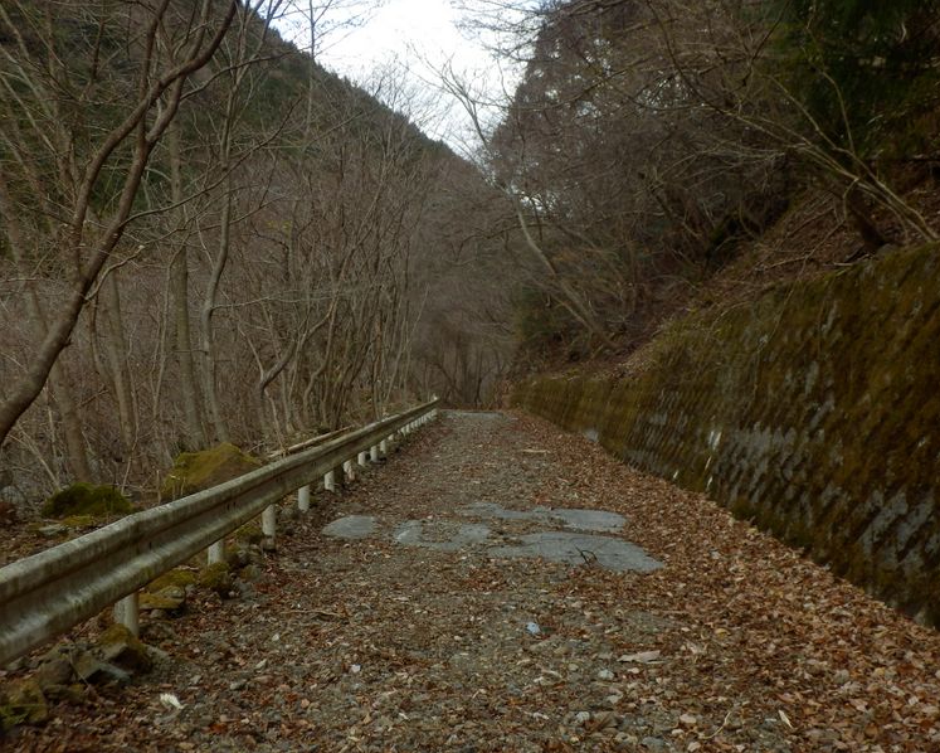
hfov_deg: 40.3
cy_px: 376
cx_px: 502
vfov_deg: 32.8
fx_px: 1280
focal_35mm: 46
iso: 80
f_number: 4.2
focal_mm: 7.9
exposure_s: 1/160
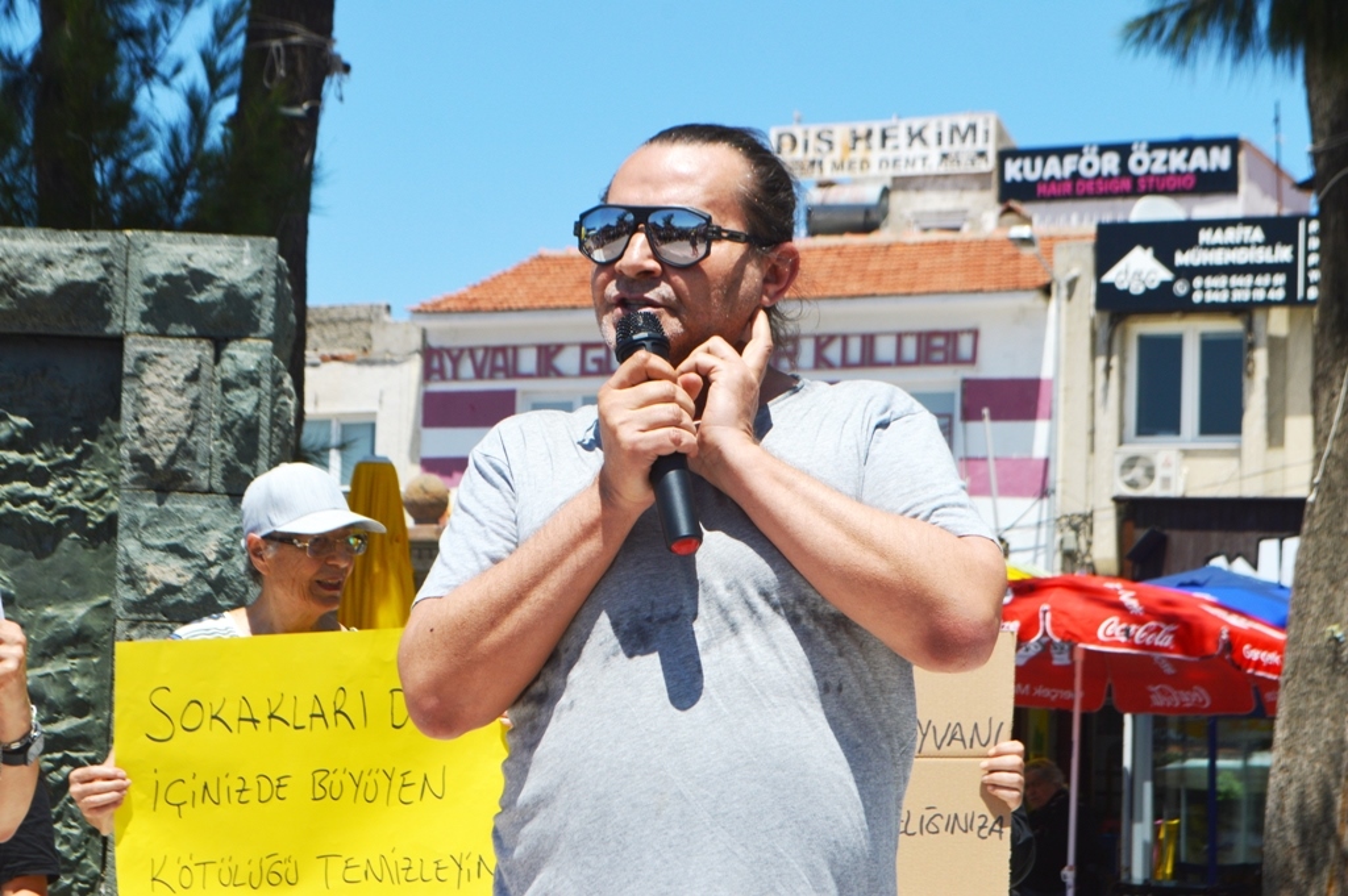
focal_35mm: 82
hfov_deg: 24.6
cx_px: 674
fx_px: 3087
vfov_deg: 16.5
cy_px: 448
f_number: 10
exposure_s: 1/400
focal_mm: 55
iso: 100
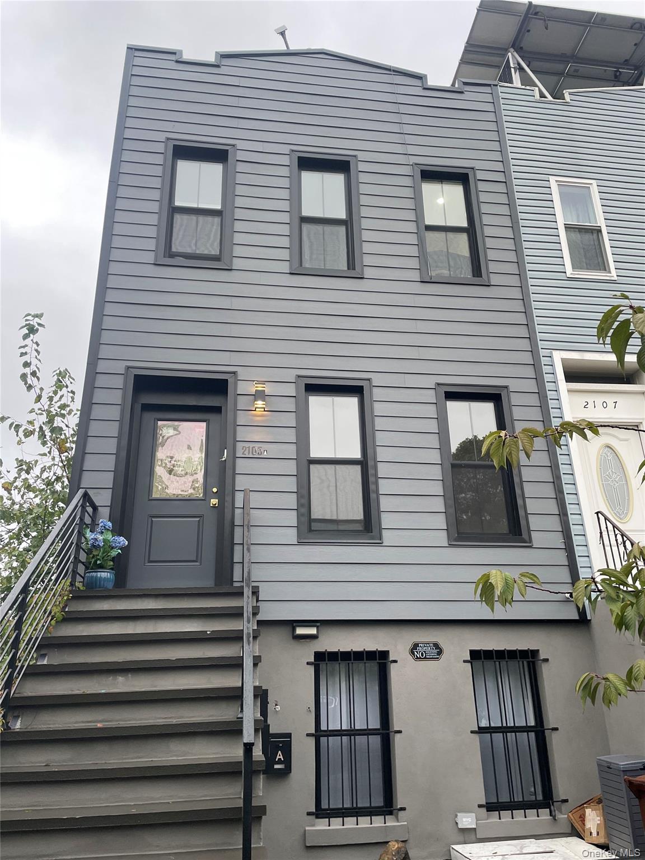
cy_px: 430
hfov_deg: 53.1
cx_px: 322
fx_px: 646
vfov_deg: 67.3
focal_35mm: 26
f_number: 1.6
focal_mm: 4.2
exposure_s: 1/121
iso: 100
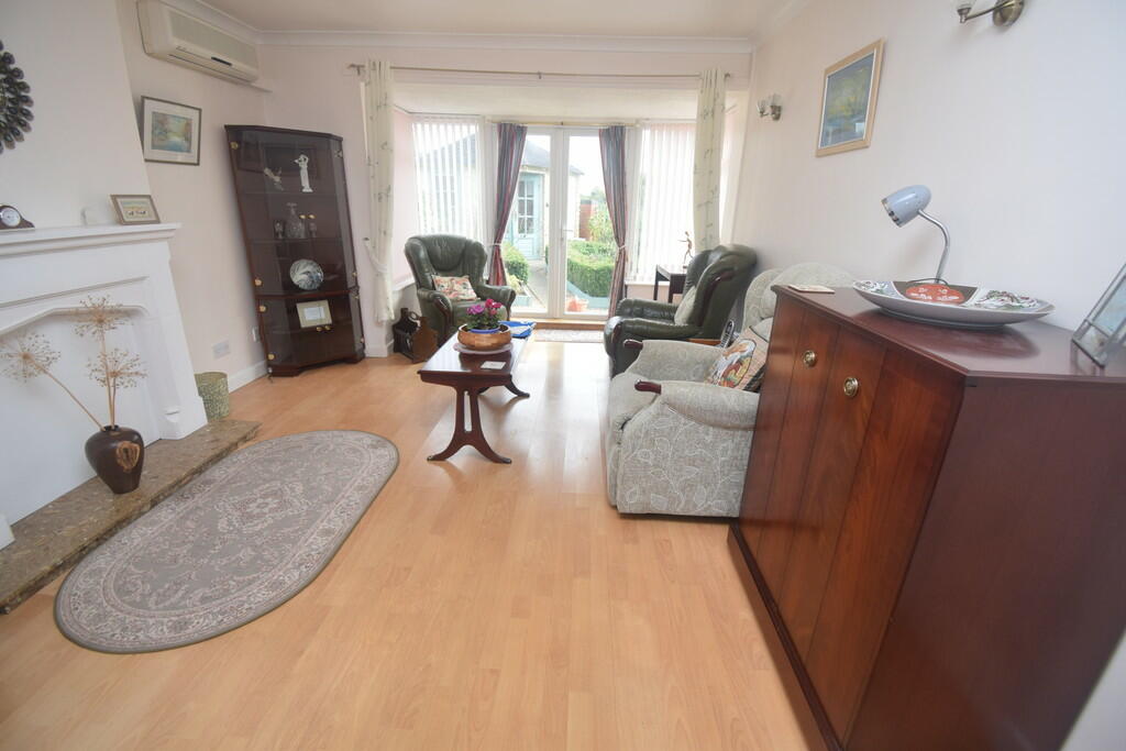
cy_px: 376
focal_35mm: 15
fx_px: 469
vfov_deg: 77.3
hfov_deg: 100.4
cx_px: 563
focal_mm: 10
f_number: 5.6
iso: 400
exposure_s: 1/125
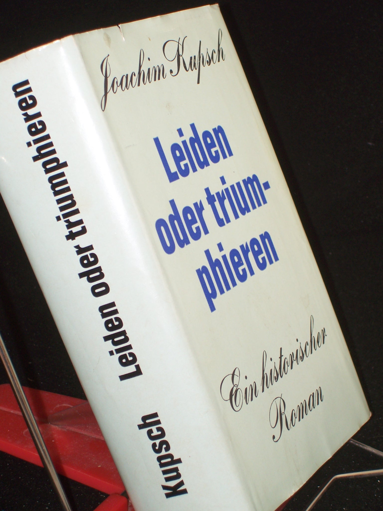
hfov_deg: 14.5
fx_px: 1505
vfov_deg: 19.3
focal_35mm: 102
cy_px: 256
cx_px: 192
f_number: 4.6
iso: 80
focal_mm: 16.8
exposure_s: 1/100
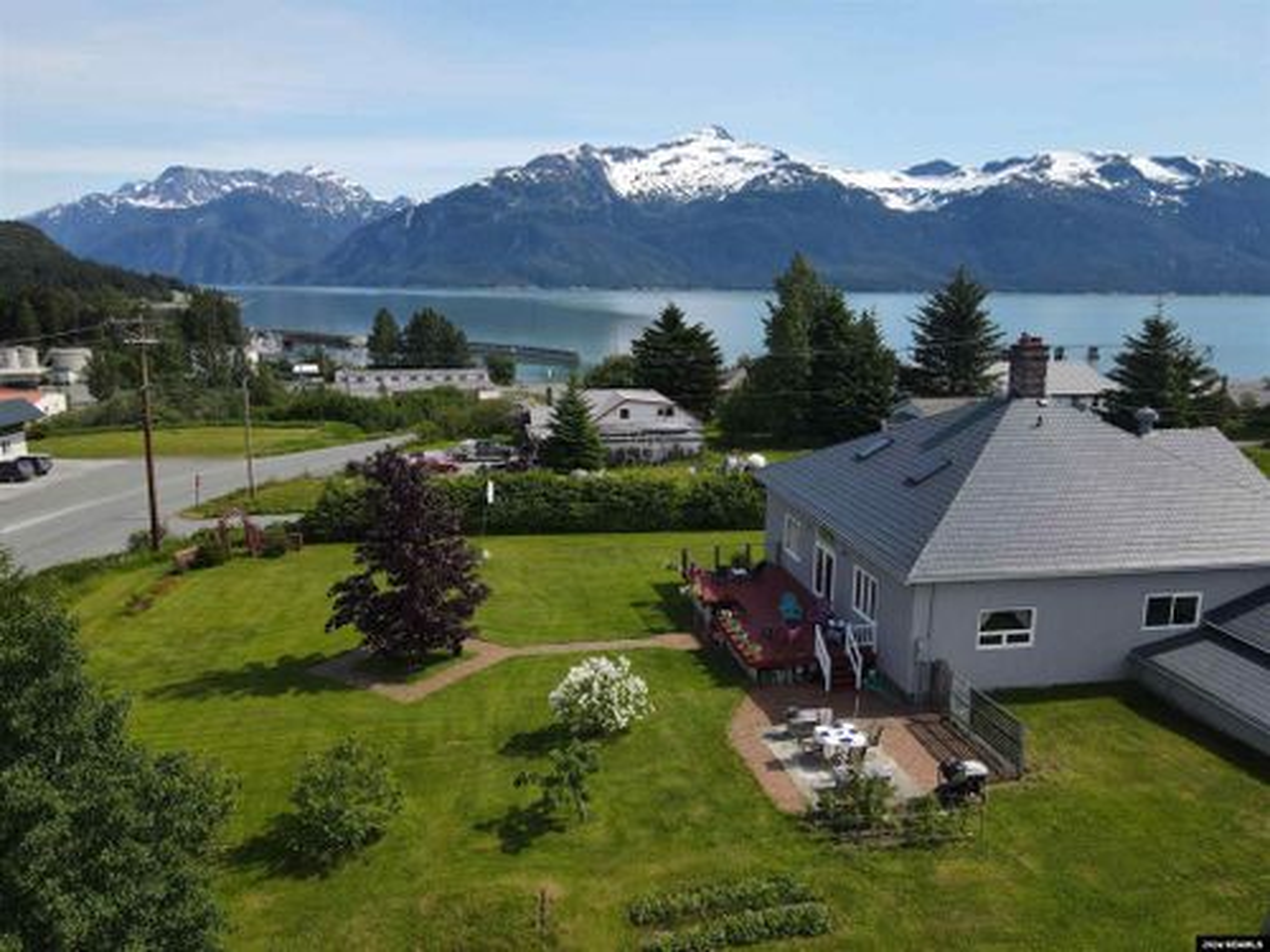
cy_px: 476
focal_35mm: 24
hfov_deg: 71.6
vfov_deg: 56.8
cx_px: 635
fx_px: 881
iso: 100
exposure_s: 1/725
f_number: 2.8
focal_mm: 4.5
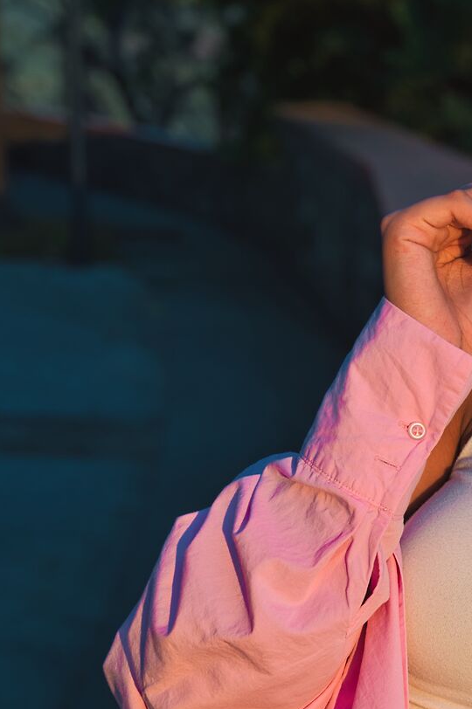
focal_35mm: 136
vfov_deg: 15.0
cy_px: 572
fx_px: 2679
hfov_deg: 9.8
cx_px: 639
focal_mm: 46
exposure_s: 1/160
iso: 79
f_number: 4
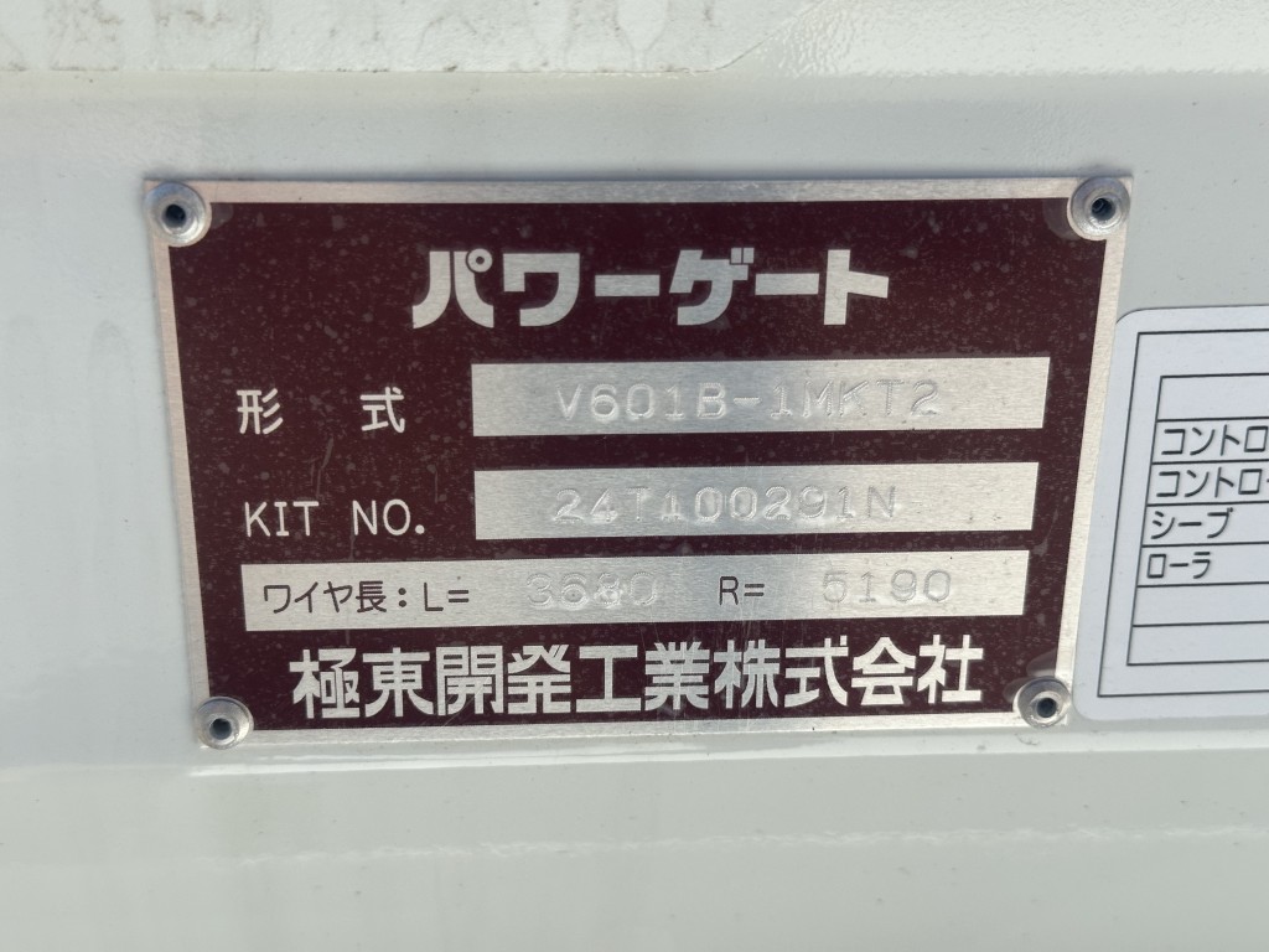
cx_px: 634
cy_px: 476
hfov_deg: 39.7
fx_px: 1760
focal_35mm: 48
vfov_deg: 30.3
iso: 64
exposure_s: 1/1815
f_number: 1.78
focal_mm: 6.86
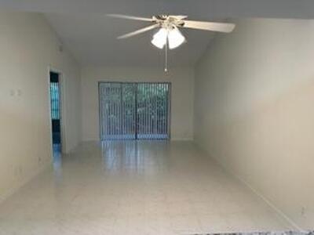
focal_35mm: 24
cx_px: 157
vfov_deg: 56.8
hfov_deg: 71.6
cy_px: 118
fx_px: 218
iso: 125
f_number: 1.78
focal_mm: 6.86
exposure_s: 1/60
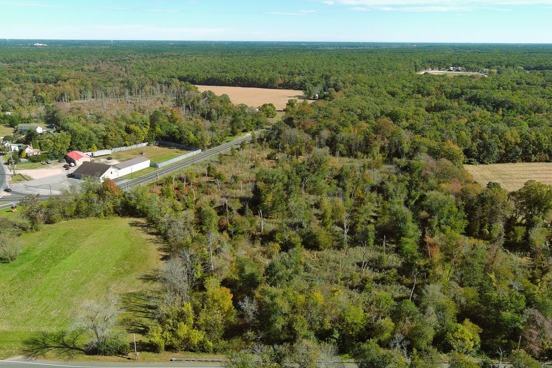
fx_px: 445
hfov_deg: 63.7
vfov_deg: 45.0
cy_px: 184
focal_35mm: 29
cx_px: 276
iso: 100
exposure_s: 1/1000
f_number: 2.8
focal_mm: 10.57
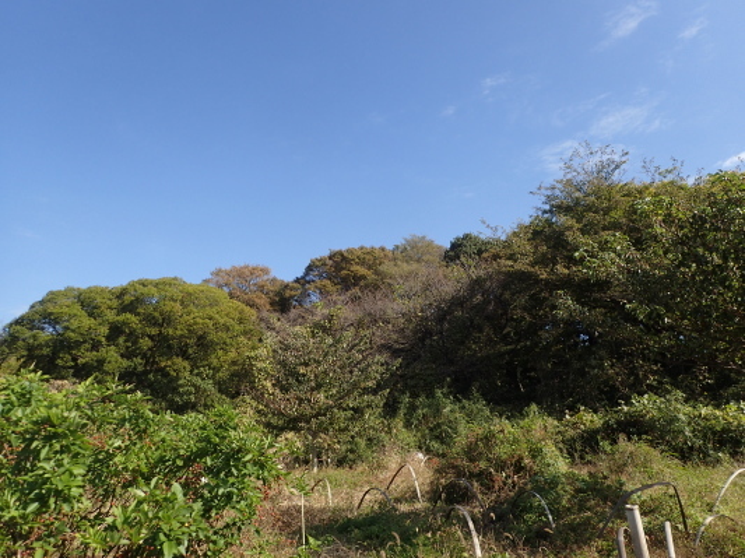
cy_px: 279
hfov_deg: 69.4
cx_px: 372
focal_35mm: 25
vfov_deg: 54.8
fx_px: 538
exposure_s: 1/125
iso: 100
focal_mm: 4.5
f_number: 8
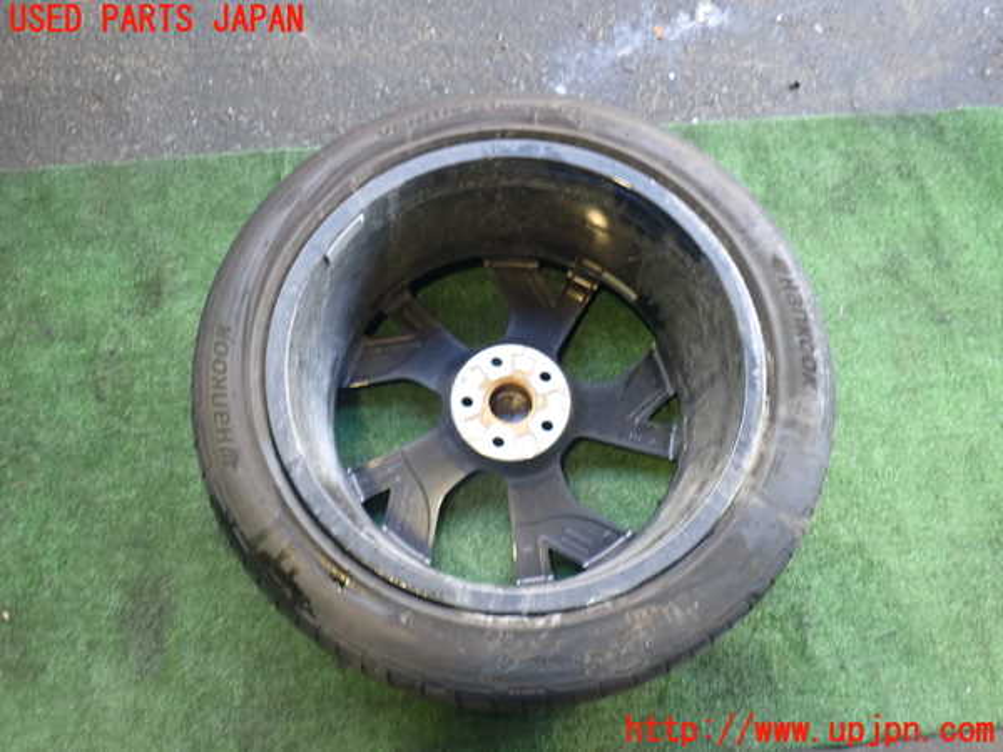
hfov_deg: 60.0
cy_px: 376
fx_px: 869
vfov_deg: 46.8
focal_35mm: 30
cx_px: 502
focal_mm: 5.4
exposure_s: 1/30
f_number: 2.3
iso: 250
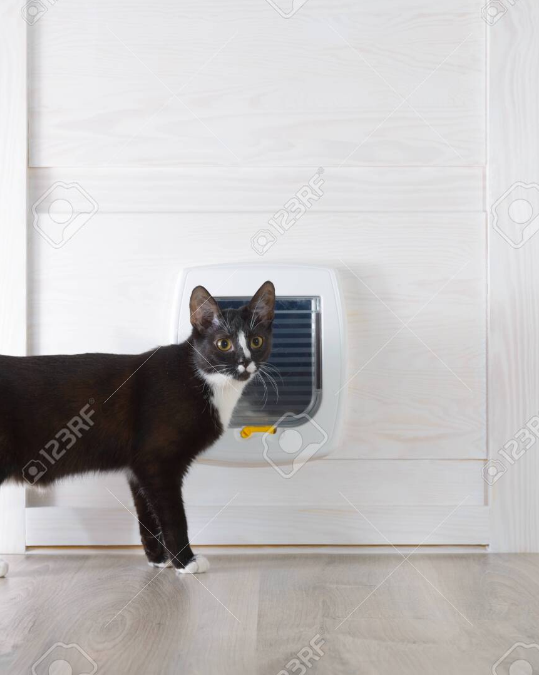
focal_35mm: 68
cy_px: 325
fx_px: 1357
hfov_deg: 22.5
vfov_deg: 27.9
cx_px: 269
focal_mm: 60
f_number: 7.1
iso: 100
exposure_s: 1/160
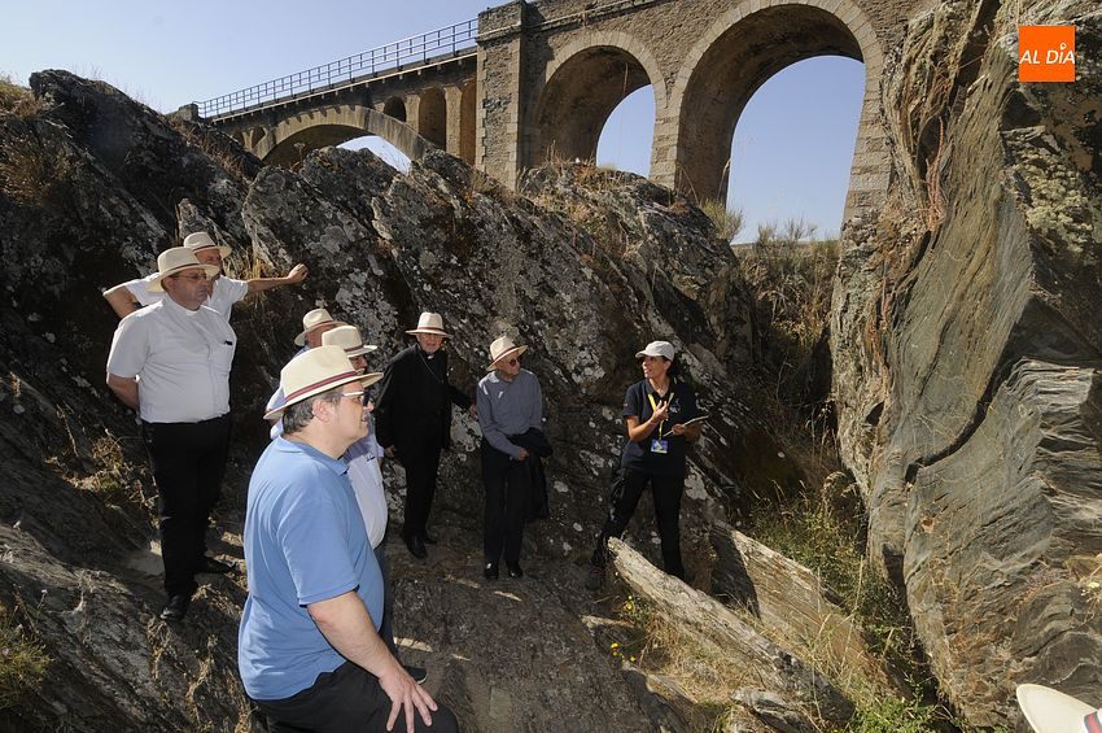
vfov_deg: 67.3
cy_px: 366
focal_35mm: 18
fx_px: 550
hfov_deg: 90.1
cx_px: 551
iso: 200
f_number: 11
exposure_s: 1/200
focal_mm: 12
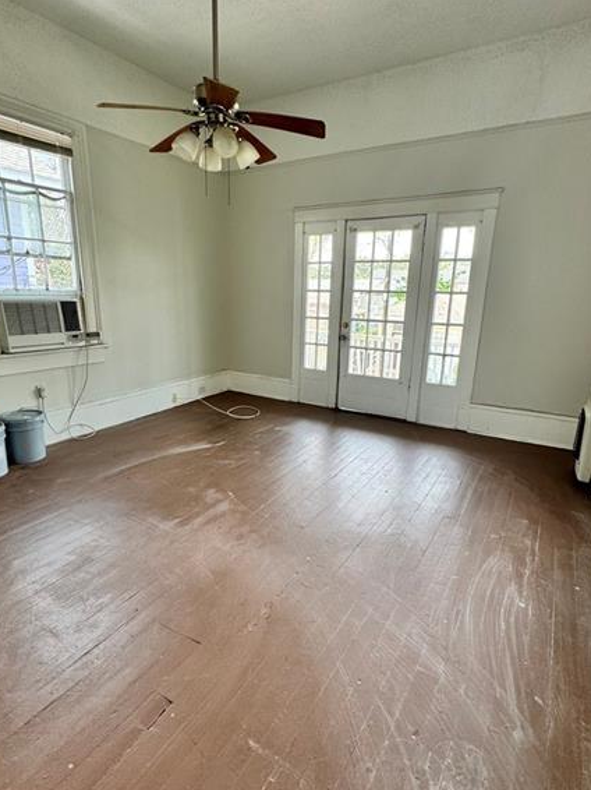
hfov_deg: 68.6
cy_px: 399
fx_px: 433
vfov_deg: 84.7
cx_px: 294
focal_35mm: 19
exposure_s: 1/99
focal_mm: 2.22
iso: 50
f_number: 2.2
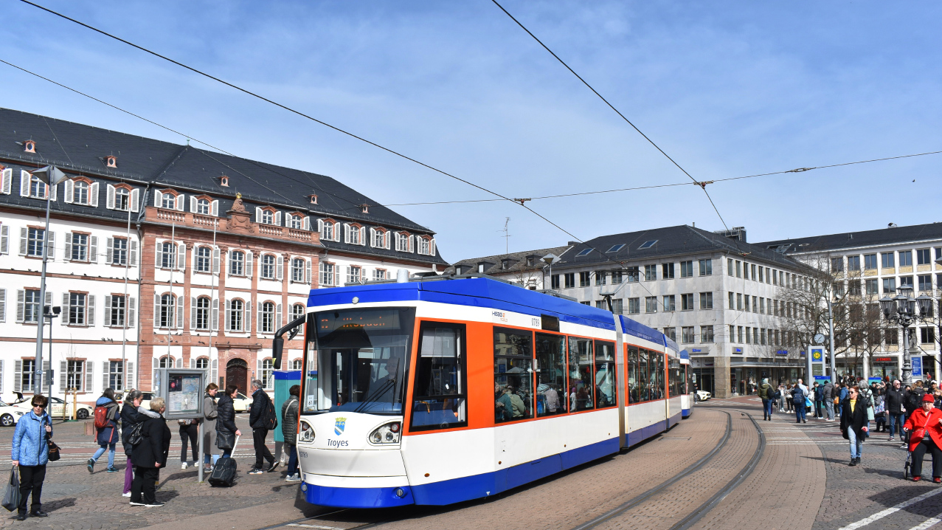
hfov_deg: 61.0
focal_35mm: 32
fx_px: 799
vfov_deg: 36.6
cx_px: 468
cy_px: 312
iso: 200
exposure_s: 1/500
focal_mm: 20
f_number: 11
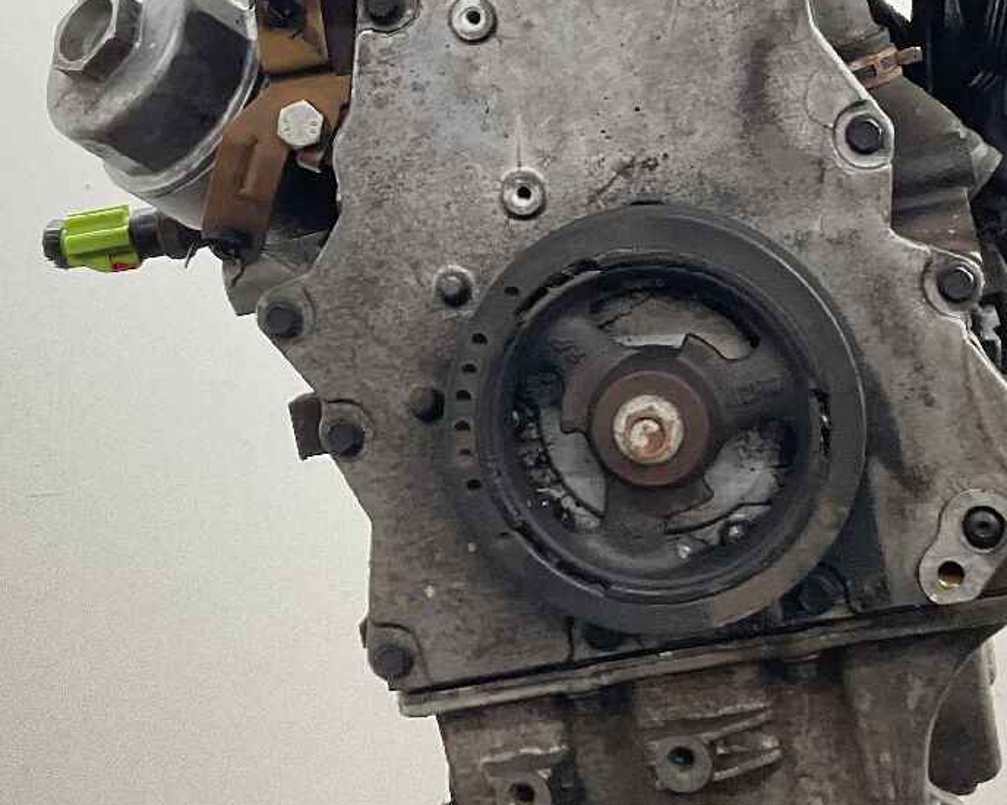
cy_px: 99
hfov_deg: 24.1
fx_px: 2354
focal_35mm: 79
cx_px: 503
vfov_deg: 19.1
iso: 100
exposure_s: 1/50
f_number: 1.8
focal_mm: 3
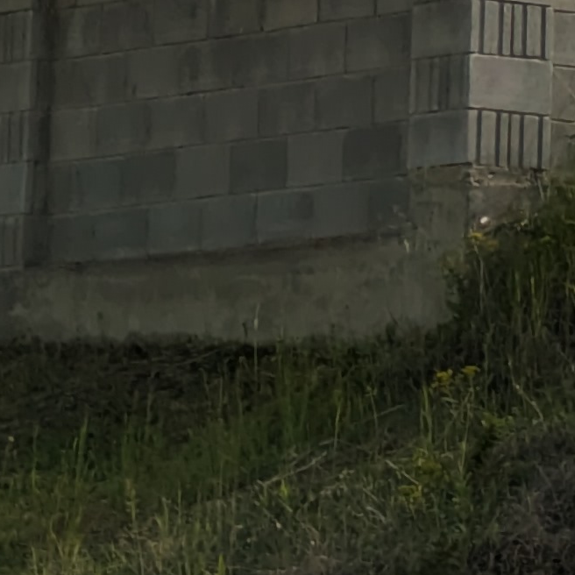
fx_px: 5976
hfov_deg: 5.1
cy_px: 61
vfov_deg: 5.5
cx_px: 1962
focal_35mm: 318
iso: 49
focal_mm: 5.43
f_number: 1.89
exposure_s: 1/2494
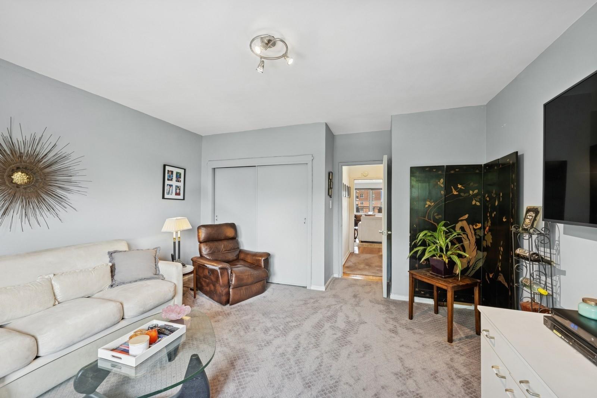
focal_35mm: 14
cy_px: 199
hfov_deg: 104.3
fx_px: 232
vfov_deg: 81.2
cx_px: 298
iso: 400
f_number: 8
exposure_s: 1/25
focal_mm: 14
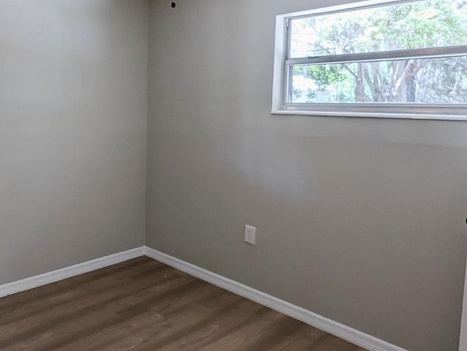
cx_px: 86
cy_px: 134
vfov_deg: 49.4
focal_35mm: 28
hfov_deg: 58.0
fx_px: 378
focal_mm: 1.95
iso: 49
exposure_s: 1/48.2
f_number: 2.2
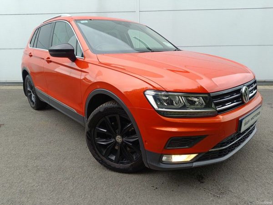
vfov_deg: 56.8
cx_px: 136
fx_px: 189
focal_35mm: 24
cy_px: 102
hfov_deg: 71.6
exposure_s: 1/102
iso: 50
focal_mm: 5.59
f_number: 1.88
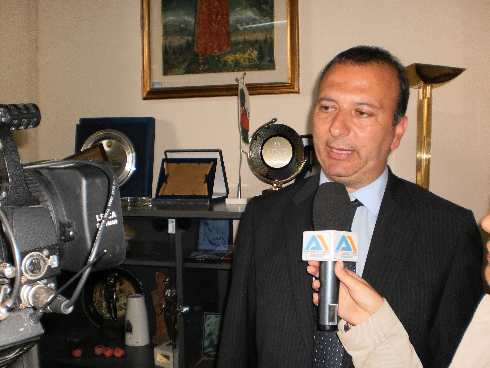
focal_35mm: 36
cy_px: 184
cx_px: 245
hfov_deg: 51.4
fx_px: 510
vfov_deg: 39.7
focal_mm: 6.3
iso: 125
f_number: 3.1
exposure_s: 1/30
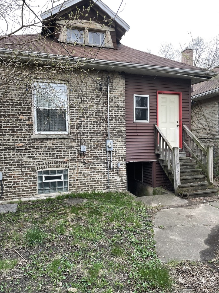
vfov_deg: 67.3
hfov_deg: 53.1
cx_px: 110
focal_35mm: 26
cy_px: 146
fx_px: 219
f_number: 1.6
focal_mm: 4.2
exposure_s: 1/121
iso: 40
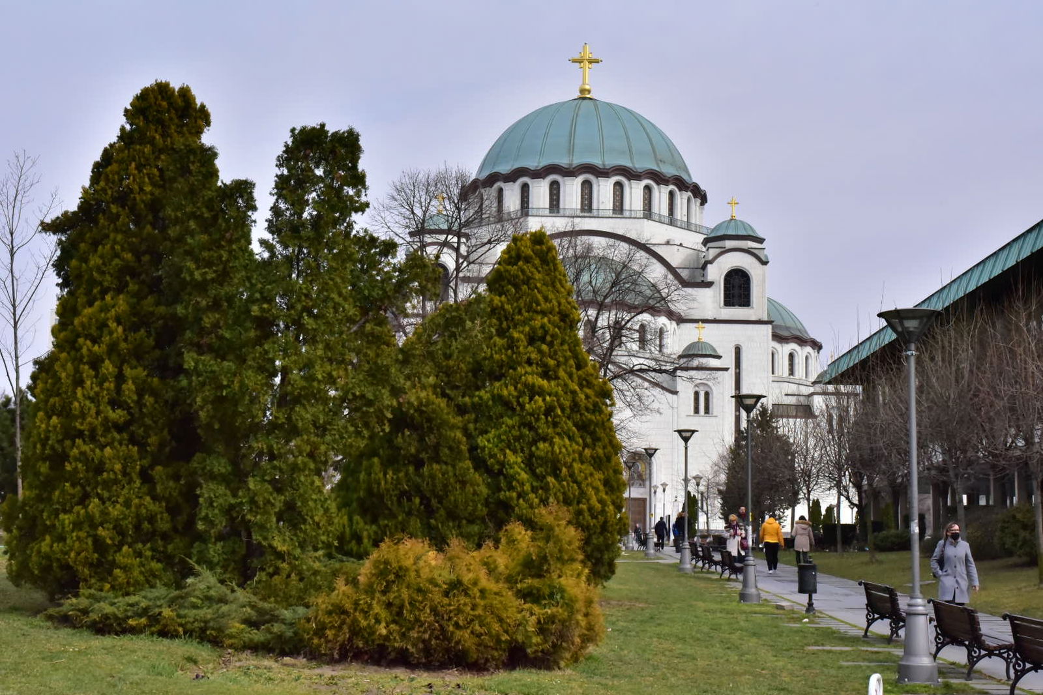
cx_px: 522
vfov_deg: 27.0
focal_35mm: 50
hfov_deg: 39.6
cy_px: 348
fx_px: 1448
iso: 5600
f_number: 16
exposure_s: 1/4000
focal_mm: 50
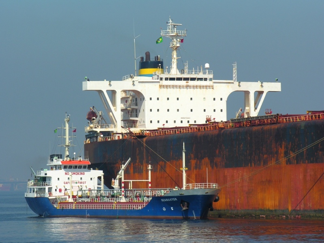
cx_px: 162
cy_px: 122
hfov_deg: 9.5
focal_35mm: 209
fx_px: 1956
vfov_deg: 7.1
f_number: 7.5
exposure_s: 1/198
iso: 50
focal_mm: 53.3
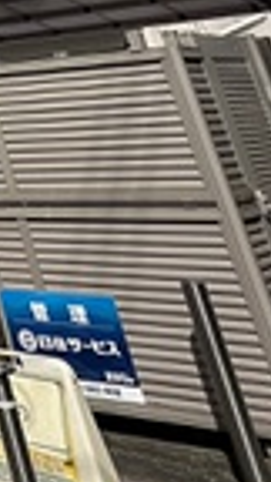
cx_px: -525
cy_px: -303
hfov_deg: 11.0
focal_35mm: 74
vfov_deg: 21.9
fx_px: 945
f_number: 2.2
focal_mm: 2.22
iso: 50
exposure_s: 1/5556
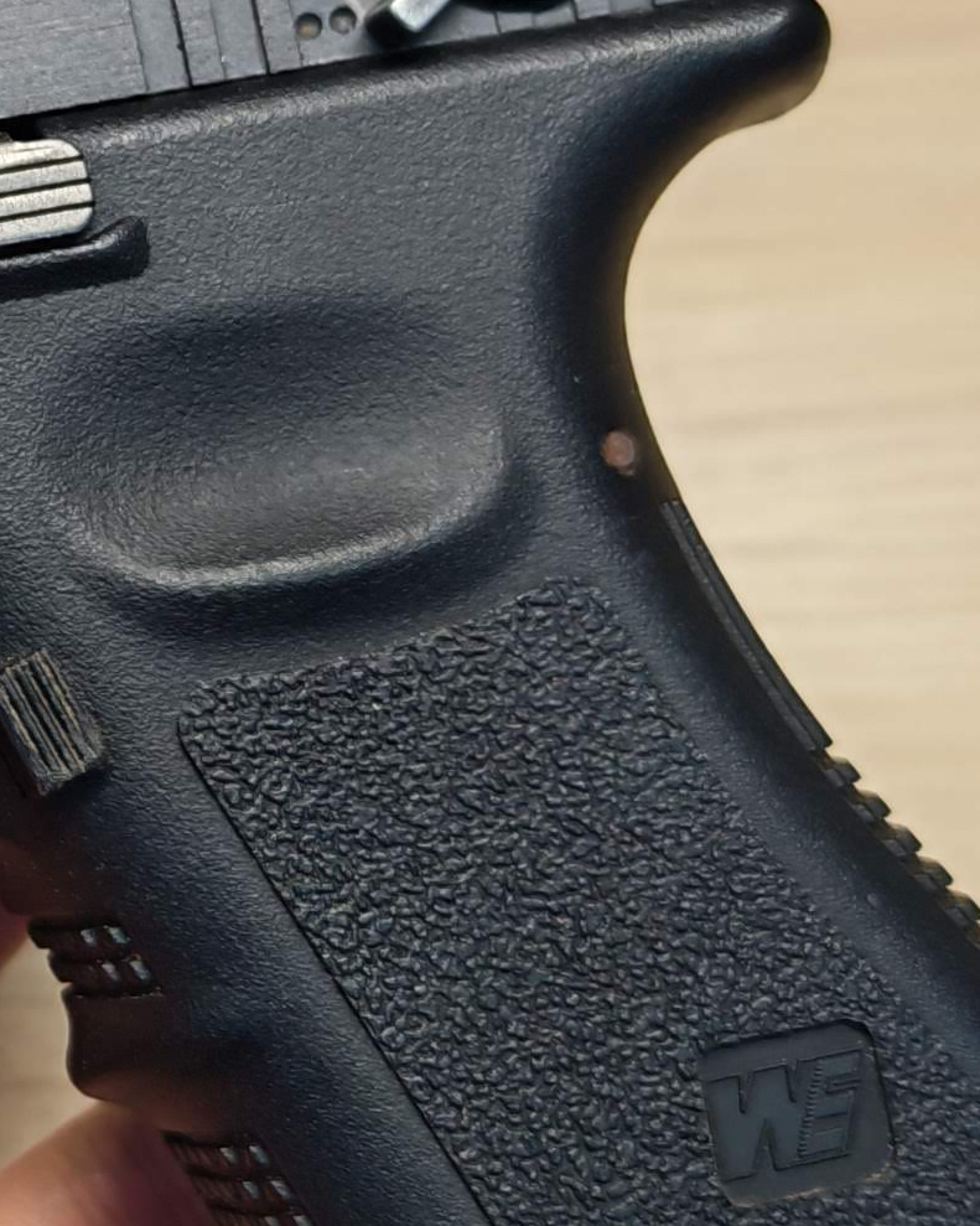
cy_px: 275
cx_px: -422
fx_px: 3517
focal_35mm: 97
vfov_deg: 19.6
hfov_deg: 14.9
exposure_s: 1/100
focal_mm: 6.83
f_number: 2
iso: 200
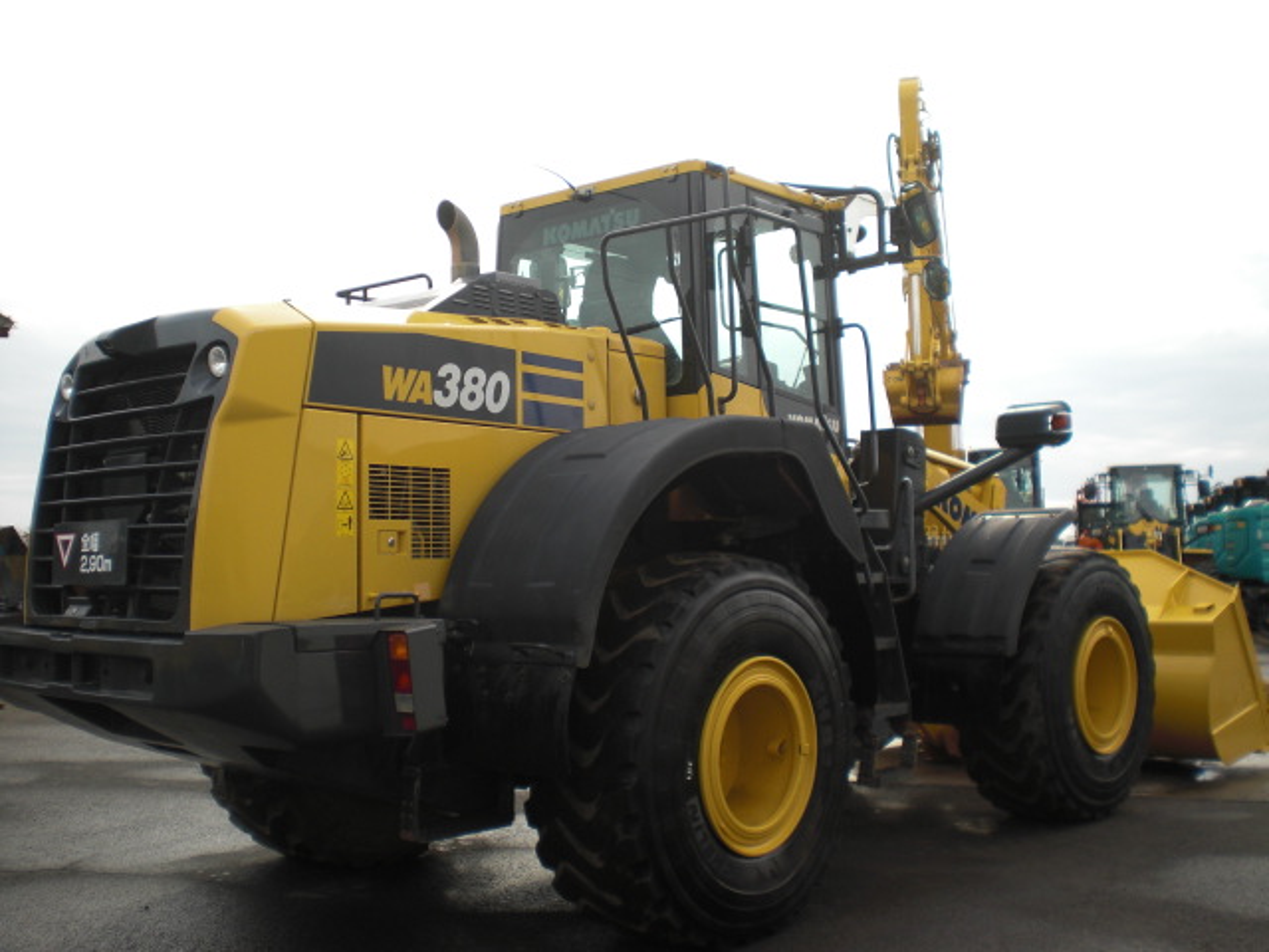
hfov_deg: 49.0
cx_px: 634
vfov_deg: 37.7
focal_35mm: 38
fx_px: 1393
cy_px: 476
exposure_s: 1/320
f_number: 3.1
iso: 64
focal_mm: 6.3
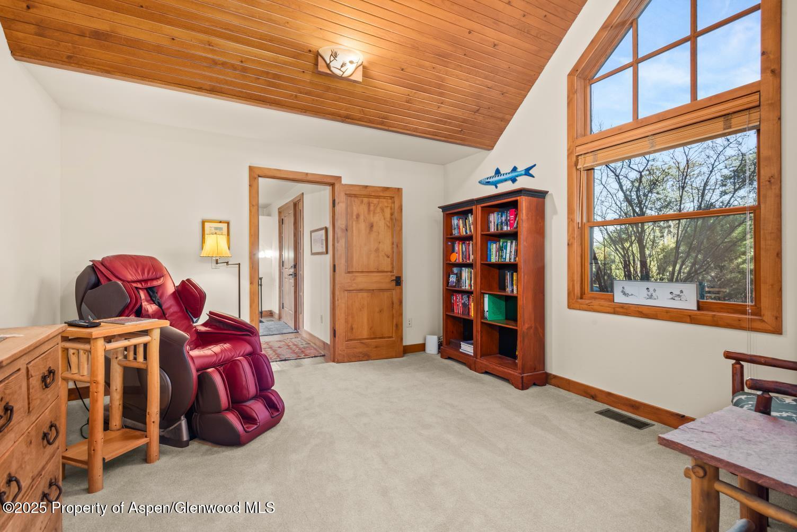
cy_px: 266
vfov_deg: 70.5
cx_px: 398
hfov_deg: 93.3
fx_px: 376
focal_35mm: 17
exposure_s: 1/1.25
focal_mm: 17
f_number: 10
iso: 400
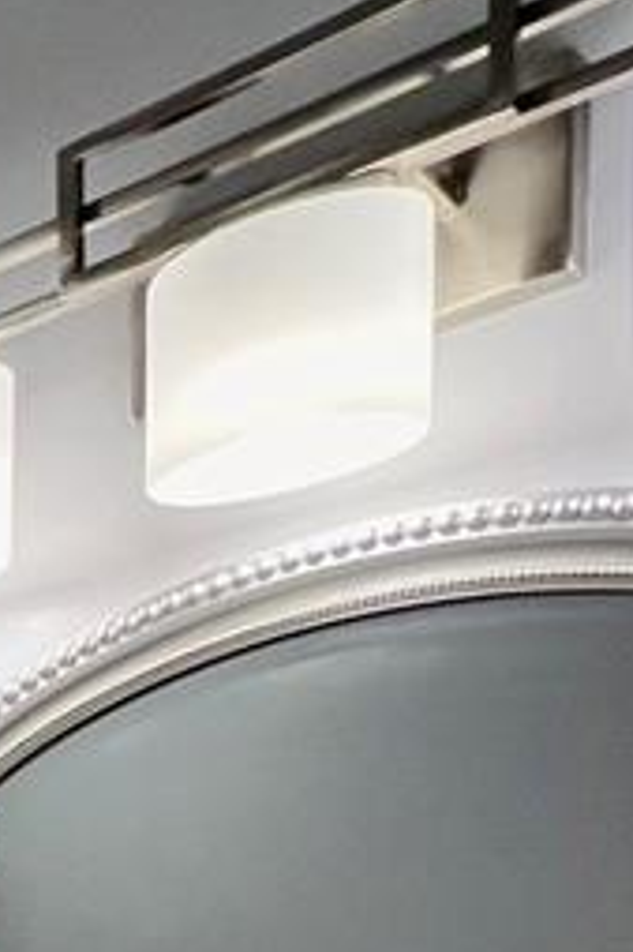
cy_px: 1267
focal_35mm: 64
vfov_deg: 26.3
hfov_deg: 16.2
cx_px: -644
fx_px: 1690
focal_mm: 1.57
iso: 100
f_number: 1.8
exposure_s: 1/120
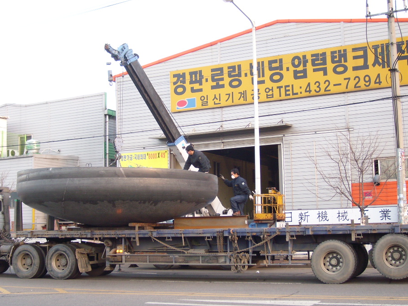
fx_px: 589
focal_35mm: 50
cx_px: 186
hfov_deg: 38.2
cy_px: 164
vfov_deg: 29.1
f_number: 3.1
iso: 50
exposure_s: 1/49
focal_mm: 7.43
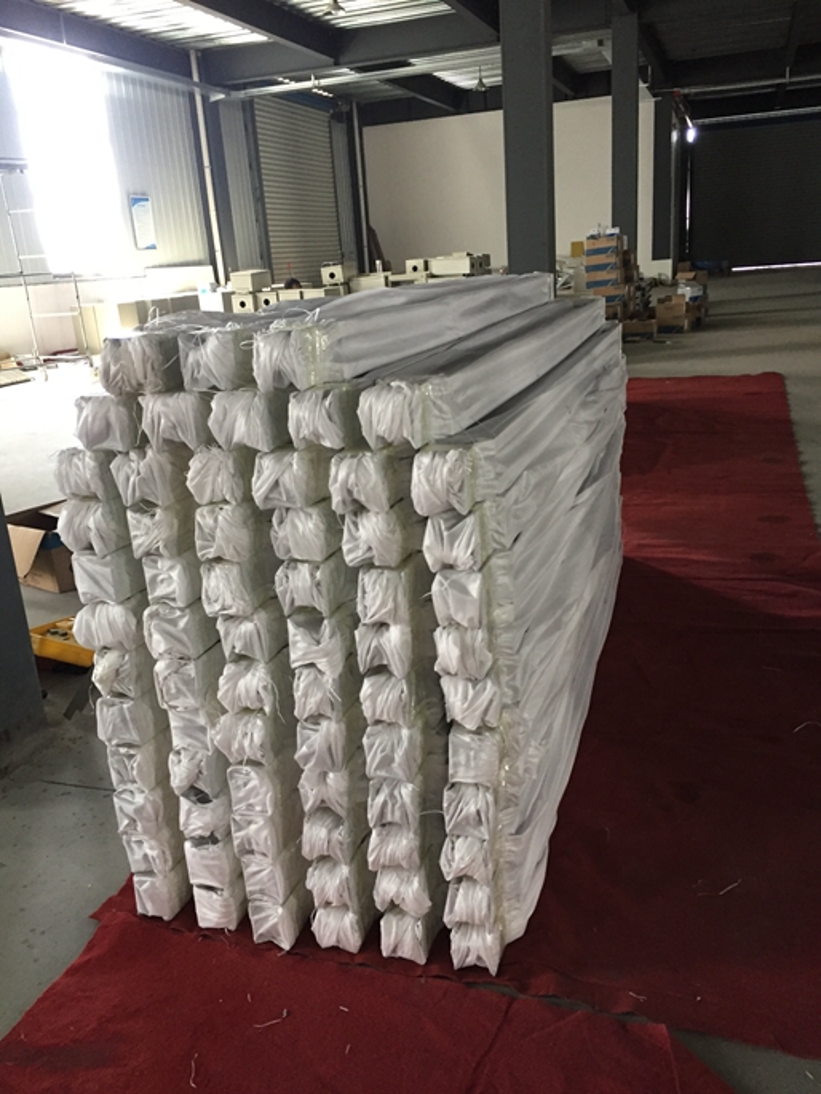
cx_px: 410
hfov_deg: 48.2
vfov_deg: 61.7
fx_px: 917
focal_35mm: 29
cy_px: 547
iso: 200
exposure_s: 1/33
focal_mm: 4.15
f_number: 2.2
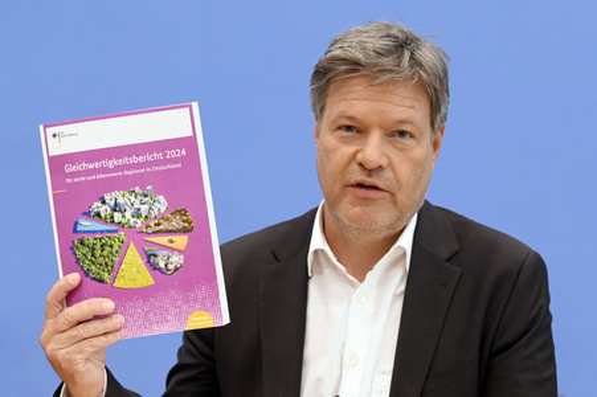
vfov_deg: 14.4
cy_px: 198
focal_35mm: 95
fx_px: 1574
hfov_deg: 21.5
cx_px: 298
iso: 3200
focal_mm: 95
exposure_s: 1/500
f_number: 5
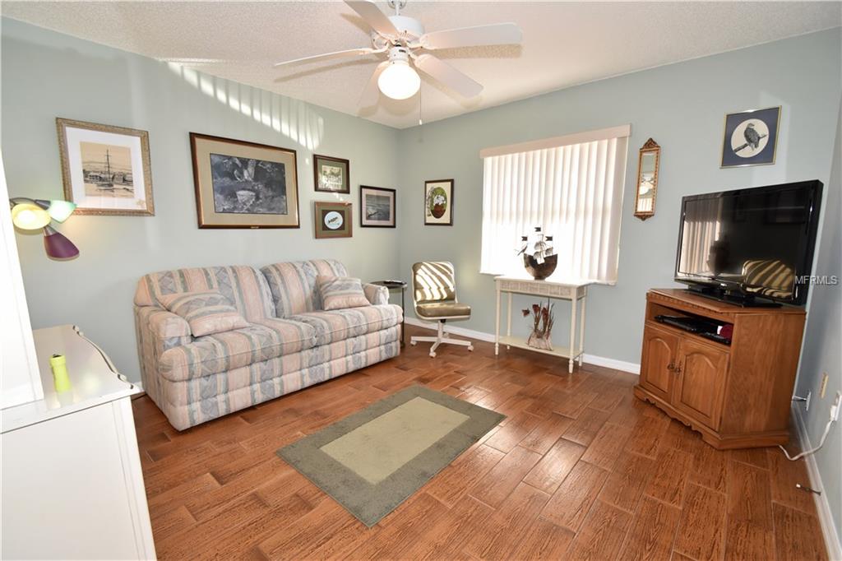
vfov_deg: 77.3
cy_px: 280
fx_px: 351
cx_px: 421
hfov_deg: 100.4
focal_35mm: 15
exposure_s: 1/125
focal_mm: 10
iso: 800
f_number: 5.6
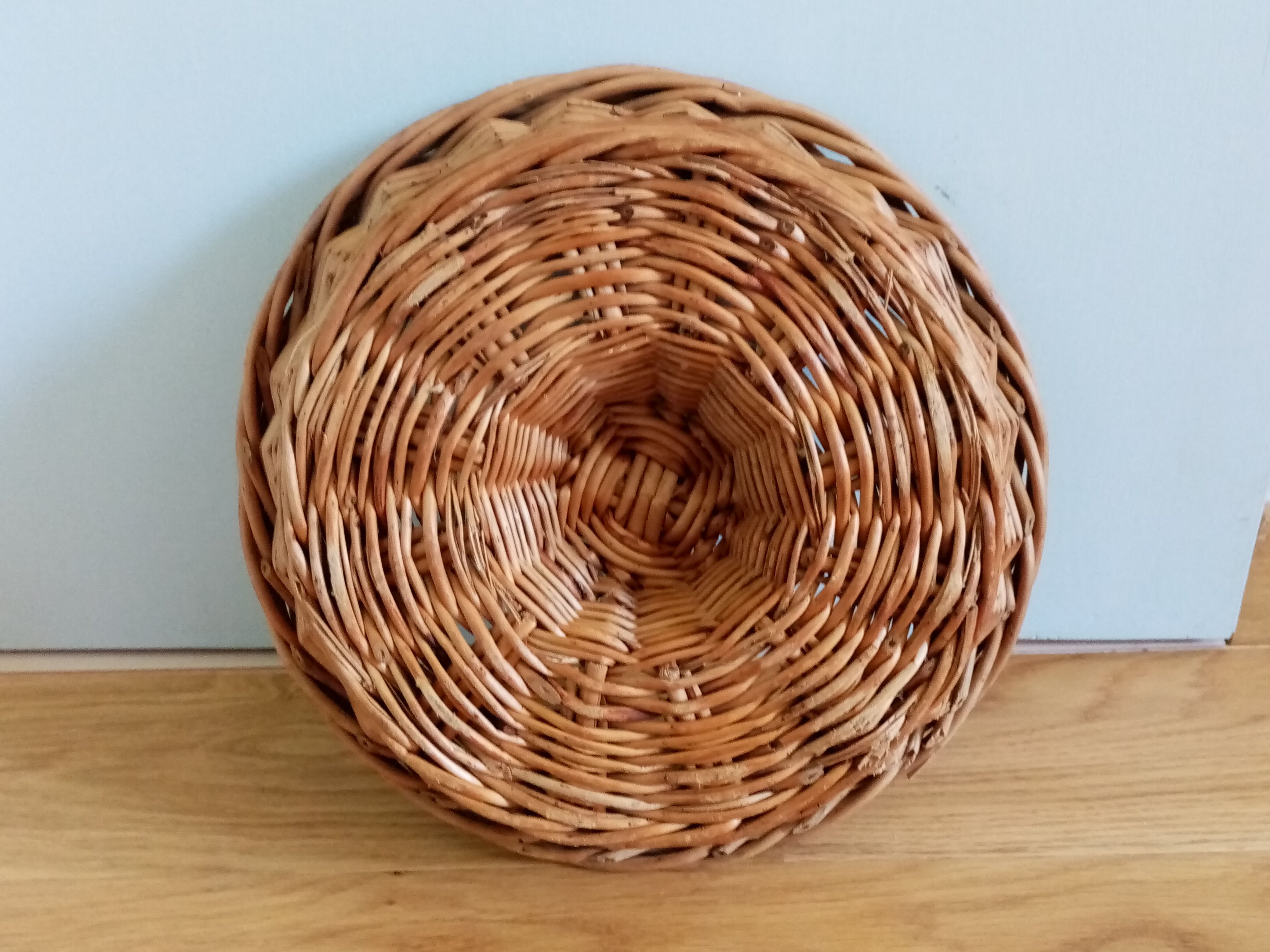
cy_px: 476
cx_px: 635
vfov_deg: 53.1
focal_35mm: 26
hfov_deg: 67.3
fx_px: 954
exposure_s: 1/25
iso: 611
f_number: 1.8
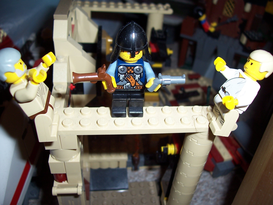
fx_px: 268
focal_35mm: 34
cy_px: 102
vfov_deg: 41.8
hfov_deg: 54.0
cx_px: 136
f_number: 2.7
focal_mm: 5.6
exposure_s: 1/60
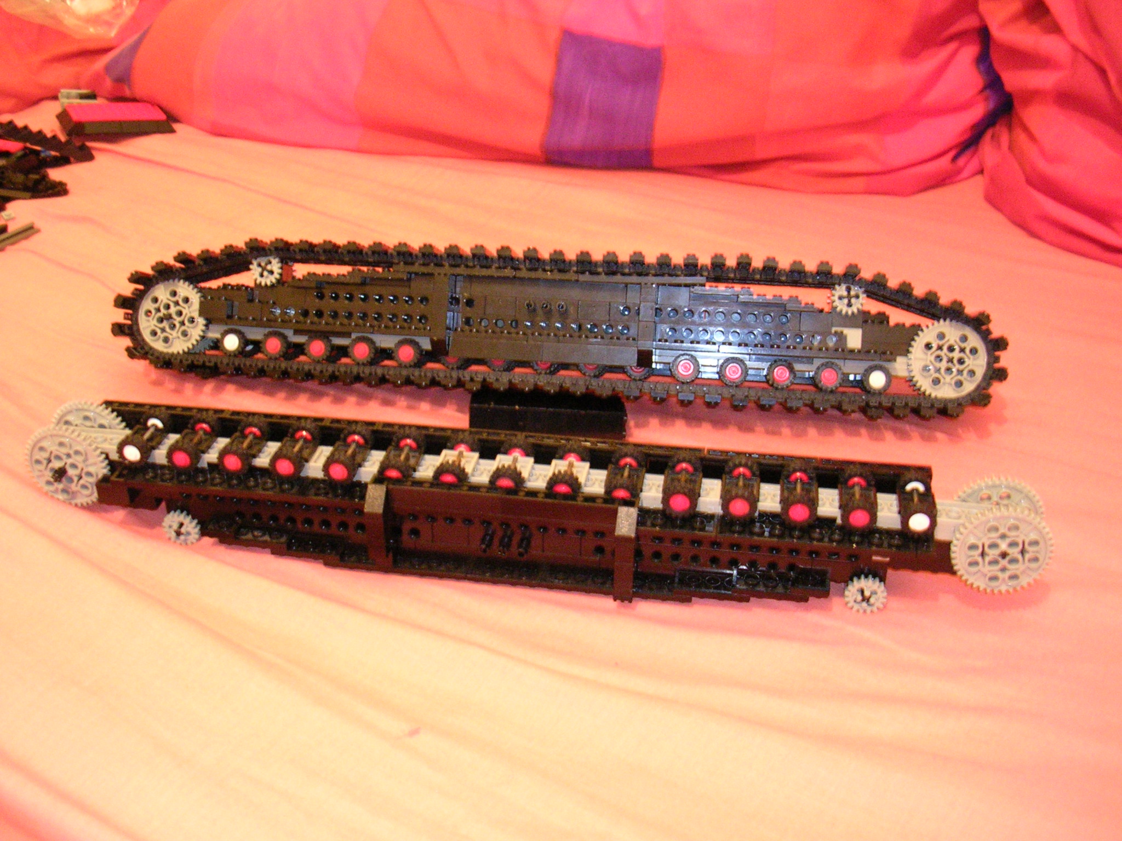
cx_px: 561
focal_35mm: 38
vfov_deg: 37.7
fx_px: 1232
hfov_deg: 49.0
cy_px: 420
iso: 200
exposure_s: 1/2.5
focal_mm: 5.8
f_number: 2.8
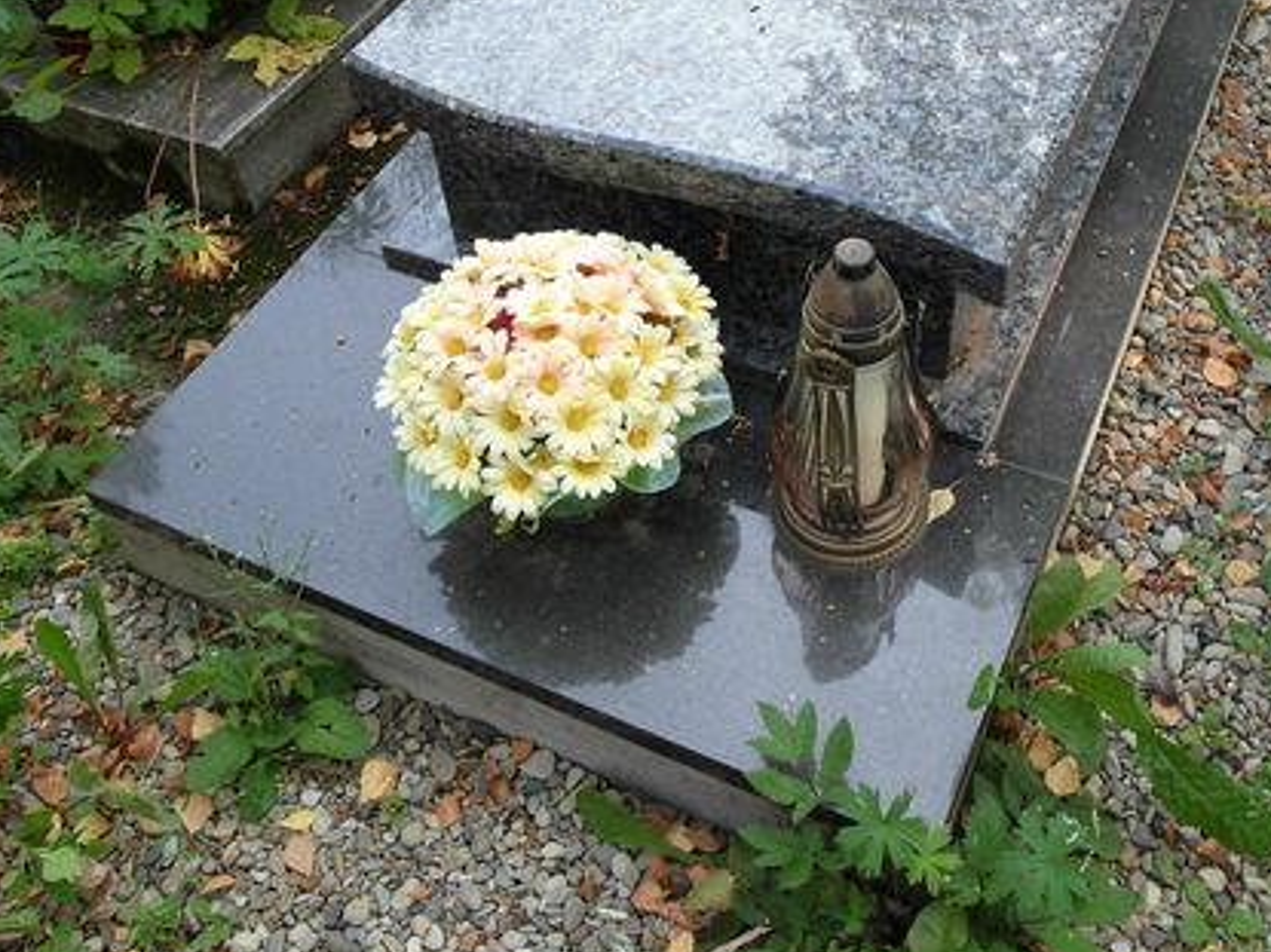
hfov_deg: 49.8
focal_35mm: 37
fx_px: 1358
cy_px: 257
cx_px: 775
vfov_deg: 37.8
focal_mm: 5.2
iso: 80
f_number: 3.4
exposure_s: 1/90
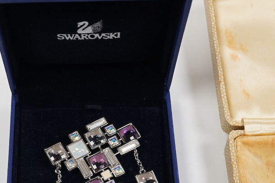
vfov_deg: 16.4
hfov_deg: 24.4
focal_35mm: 83
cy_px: 129
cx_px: 95
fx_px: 634
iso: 2500
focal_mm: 30
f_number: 13
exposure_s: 1/160
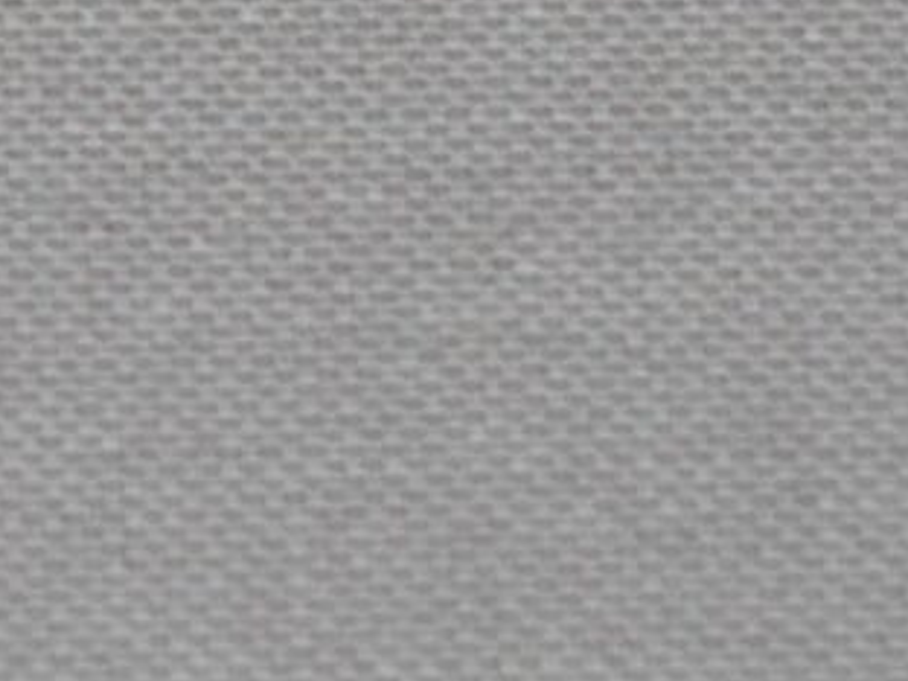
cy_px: -924
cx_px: -1458
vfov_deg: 2.5
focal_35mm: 592
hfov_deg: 3.3
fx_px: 15529
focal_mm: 50
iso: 800
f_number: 5.6
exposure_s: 1/200
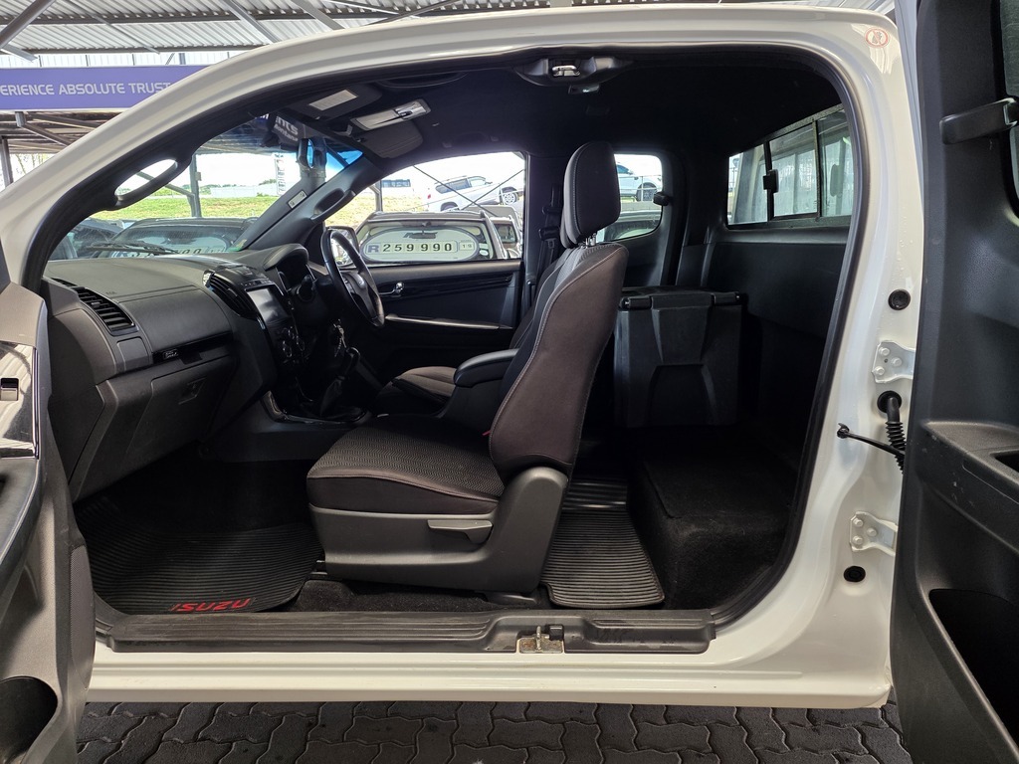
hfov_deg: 73.9
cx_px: 510
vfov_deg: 58.9
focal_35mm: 23
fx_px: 677
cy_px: 382
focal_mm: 6.25
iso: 125
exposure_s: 1/180
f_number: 1.7
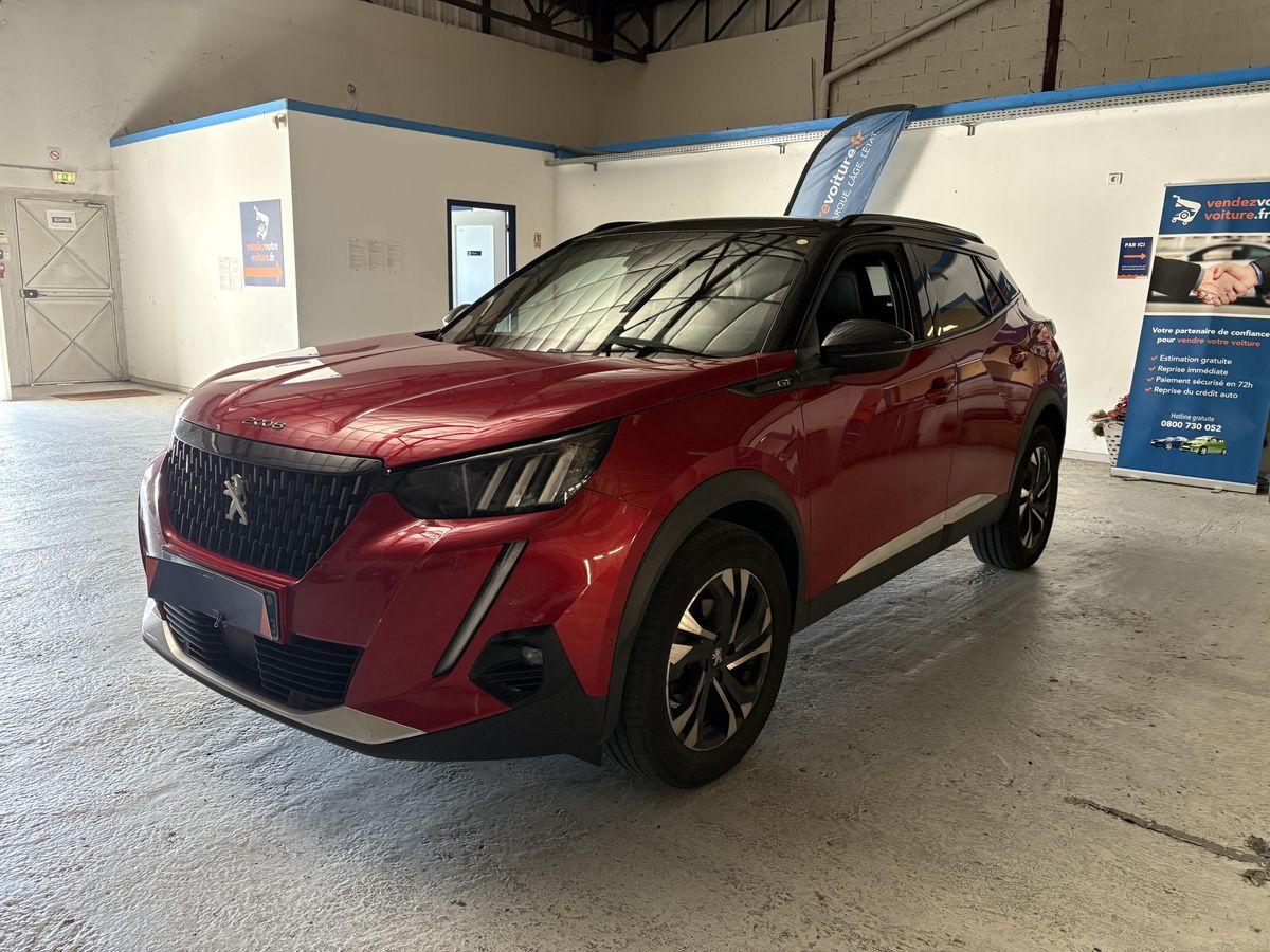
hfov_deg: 67.3
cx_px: 635
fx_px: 954
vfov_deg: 53.1
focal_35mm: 26
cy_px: 476
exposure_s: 1/60
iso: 200
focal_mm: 5.96
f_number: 1.6
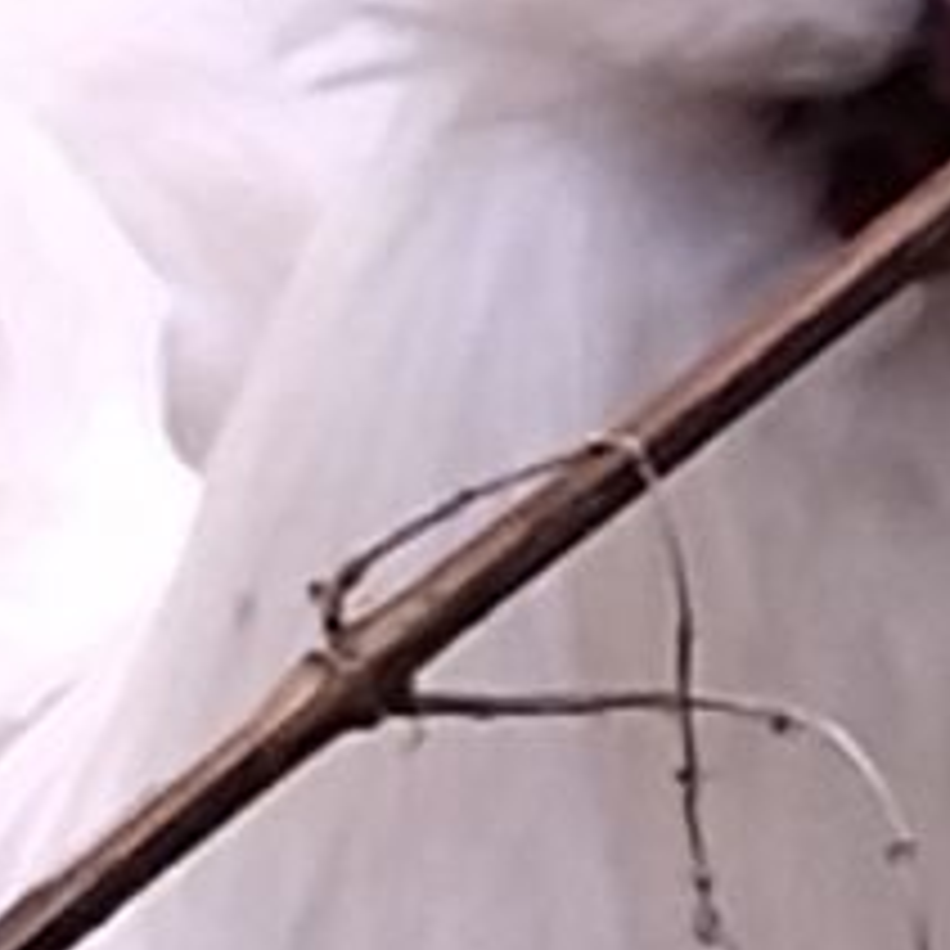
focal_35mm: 113
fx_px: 3509
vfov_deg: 15.1
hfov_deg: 15.2
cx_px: 923
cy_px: -23
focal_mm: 4.74
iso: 99
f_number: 1.79
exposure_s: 1/344
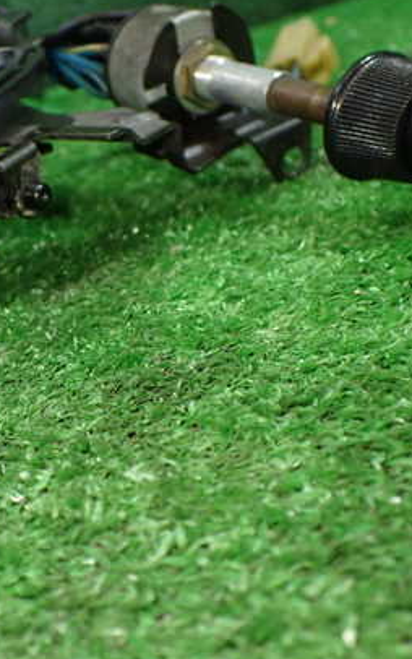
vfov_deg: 42.6
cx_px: 52
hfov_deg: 26.6
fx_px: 844
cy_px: 342
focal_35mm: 47
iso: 800
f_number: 2.3
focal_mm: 5.4
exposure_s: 1/125
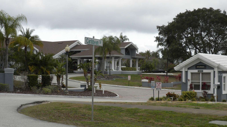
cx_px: 114
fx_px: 397
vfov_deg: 18.2
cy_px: 74
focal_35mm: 66
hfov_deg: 31.9
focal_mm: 10.7
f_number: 4.7
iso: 64
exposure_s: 1/260
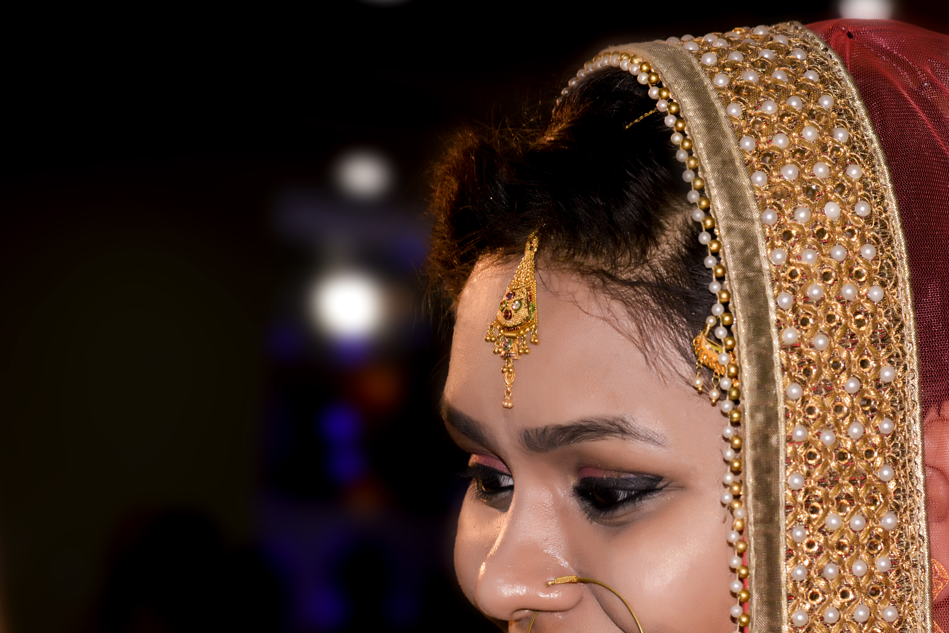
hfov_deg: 11.1
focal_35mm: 185
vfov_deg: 7.4
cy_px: 459
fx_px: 4878
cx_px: 690
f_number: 9
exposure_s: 1/250
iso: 800
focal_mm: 120
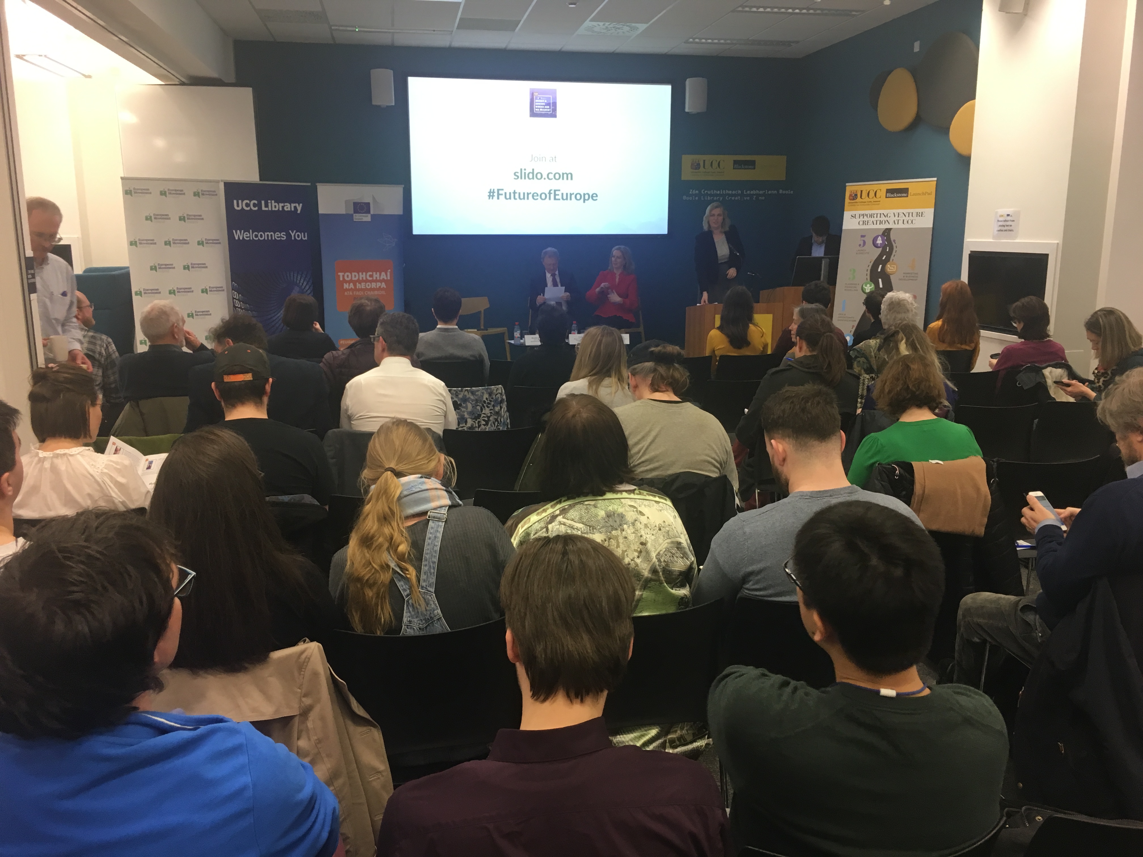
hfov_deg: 61.7
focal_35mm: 29
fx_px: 958
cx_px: 572
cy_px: 428
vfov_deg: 48.2
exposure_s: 1/33
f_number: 2.2
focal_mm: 4.15
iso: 100
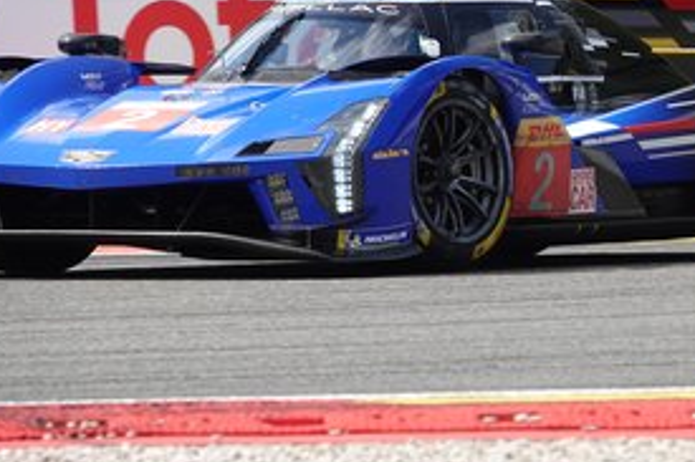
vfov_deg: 2.4
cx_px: 452
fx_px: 11094
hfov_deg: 3.6
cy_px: 172
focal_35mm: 575
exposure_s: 1/800
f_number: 4
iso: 160
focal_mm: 128.59
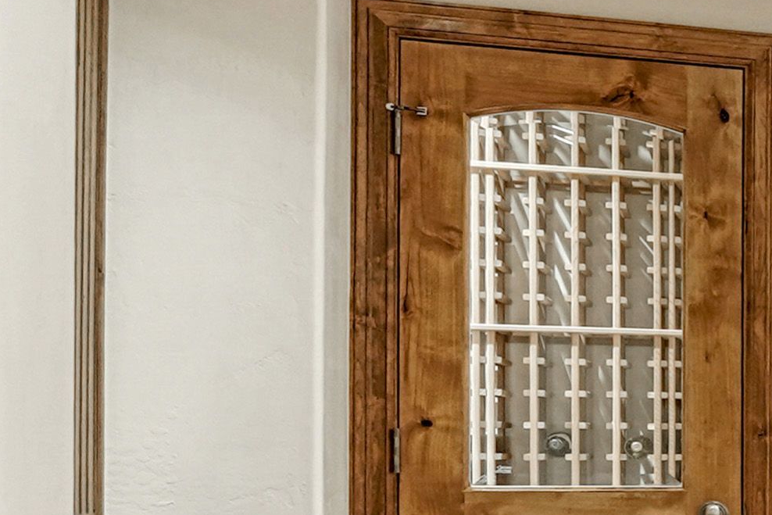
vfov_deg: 15.9
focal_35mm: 85
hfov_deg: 15.4
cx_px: 1777
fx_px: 1823
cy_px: 451
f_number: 8
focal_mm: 14
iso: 800
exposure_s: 1/100
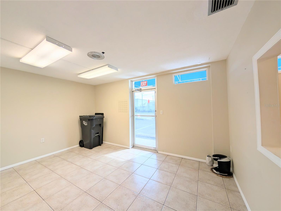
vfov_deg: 94.6
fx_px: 98
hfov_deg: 110.5
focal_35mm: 12
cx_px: 140
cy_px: 106
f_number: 1.7
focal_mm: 2.02
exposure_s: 1/378
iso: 48
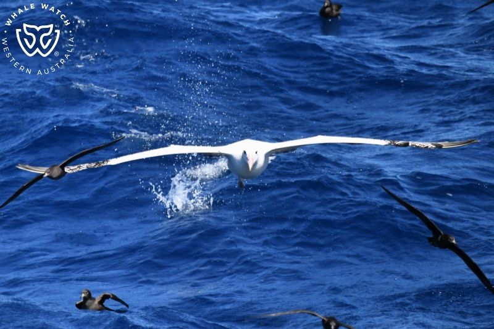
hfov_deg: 3.4
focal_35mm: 600
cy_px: 164
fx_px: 8231
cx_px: 247
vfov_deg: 2.3
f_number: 6.3
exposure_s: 1/8000
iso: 2000
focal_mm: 600
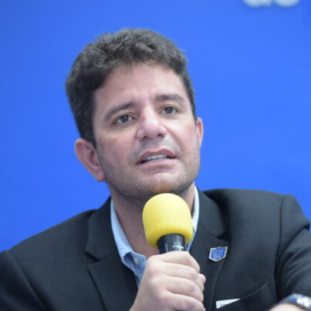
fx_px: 2856
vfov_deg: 6.2
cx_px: 173
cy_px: 175
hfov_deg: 6.2
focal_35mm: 281
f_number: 2.8
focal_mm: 175
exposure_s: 1/125
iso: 1600
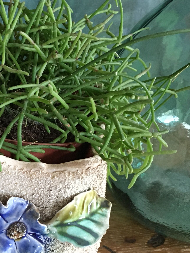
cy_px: 207
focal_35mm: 68
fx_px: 498
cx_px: -1
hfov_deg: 20.9
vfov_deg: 27.9
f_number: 2.2
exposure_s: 1/20
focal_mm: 4.15
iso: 200
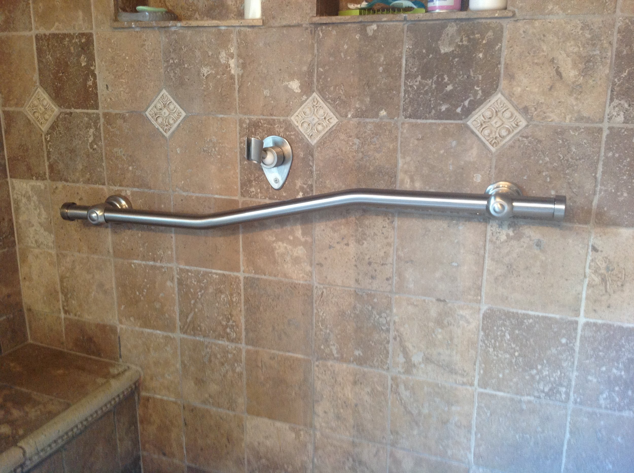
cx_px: 317
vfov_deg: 40.6
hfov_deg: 52.7
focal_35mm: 35
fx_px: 640
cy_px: 236
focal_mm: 4.28
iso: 160
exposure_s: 1/15
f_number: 2.4
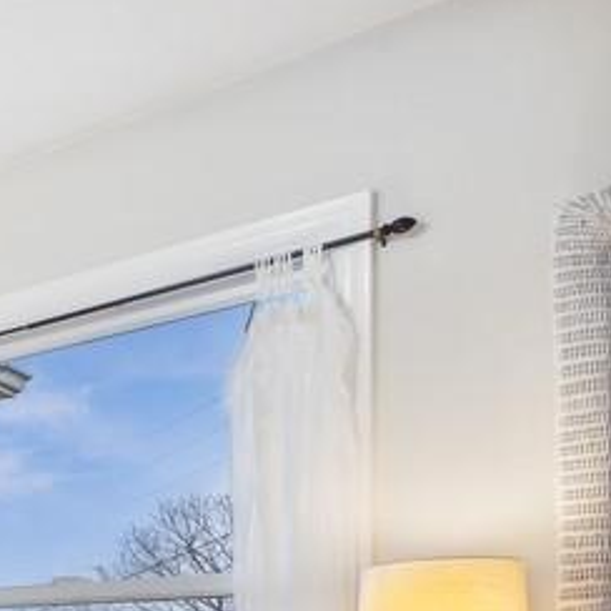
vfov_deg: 29.8
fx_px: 998
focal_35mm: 50
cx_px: -548
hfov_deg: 20.5
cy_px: 706
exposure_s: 1/160
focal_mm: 14
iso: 400
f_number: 8
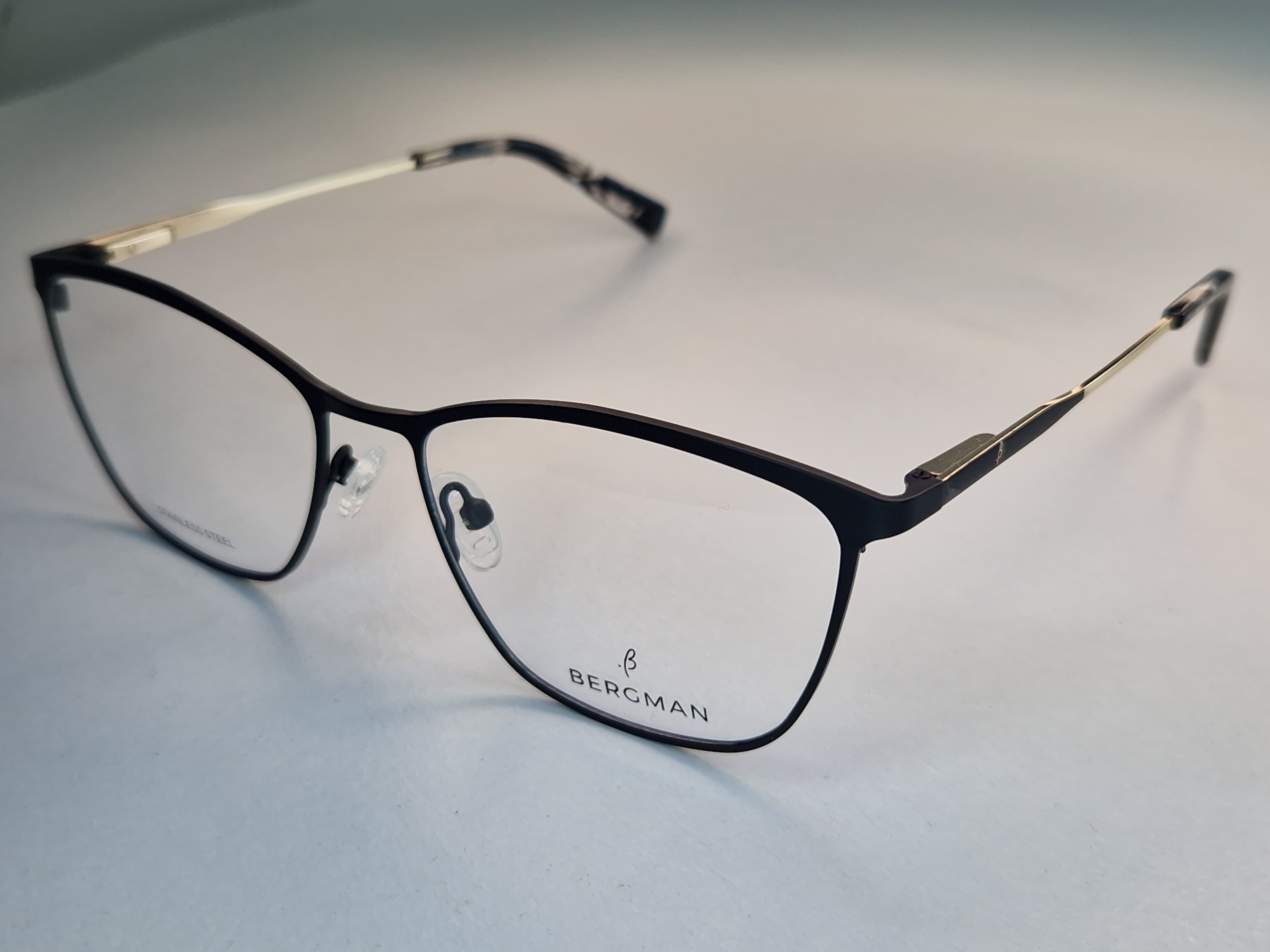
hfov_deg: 73.9
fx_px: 844
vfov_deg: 58.9
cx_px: 635
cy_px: 476
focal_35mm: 23
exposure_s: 1/201
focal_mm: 5.4
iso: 50
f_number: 1.8
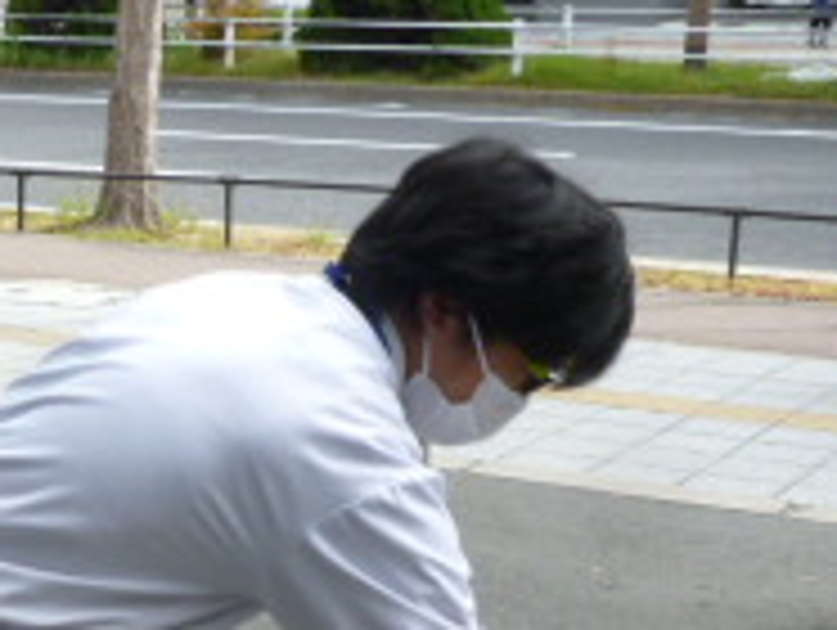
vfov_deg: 17.0
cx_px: -36
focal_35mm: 86
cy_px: 522
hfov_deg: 21.8
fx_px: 2082
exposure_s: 1/160
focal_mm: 4.5
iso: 80
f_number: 4
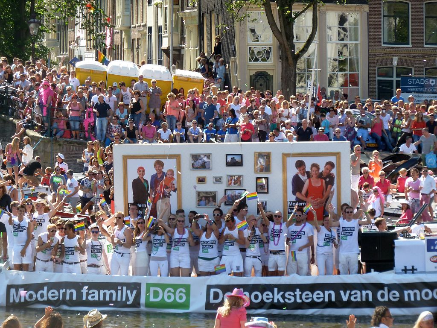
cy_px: 164
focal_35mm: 196
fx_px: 2474
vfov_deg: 7.6
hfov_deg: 10.1
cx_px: 218
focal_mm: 32.1
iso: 80
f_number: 4.5
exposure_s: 1/125
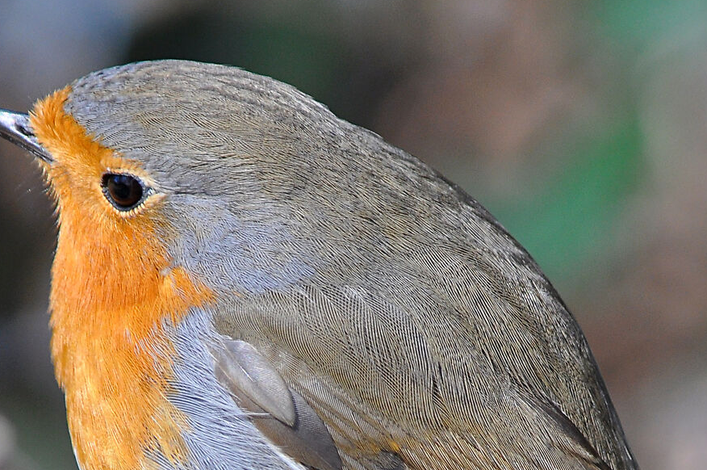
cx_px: 311
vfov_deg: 1.7
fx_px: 16125
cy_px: 554
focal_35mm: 822
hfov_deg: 2.5
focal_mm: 200
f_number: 9
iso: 400
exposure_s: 1/160
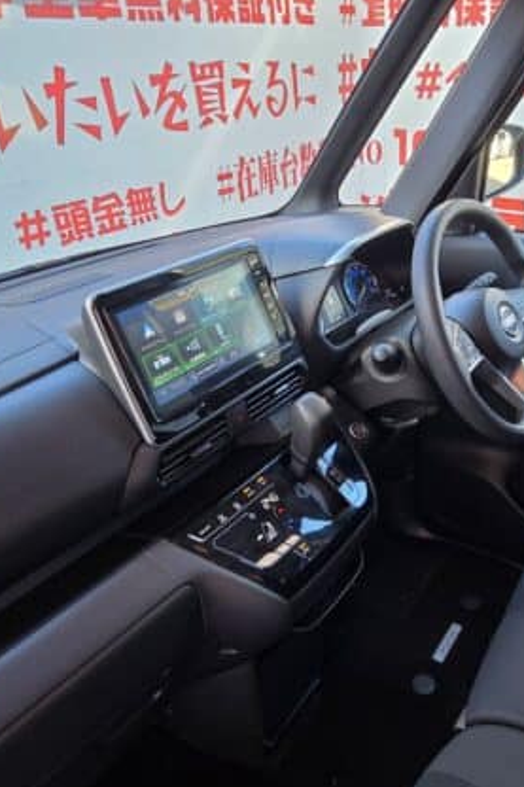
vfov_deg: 69.4
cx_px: 369
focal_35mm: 26
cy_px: 414
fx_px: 568
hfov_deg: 48.3
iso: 80
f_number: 2.2
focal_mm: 2.2
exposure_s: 1/50
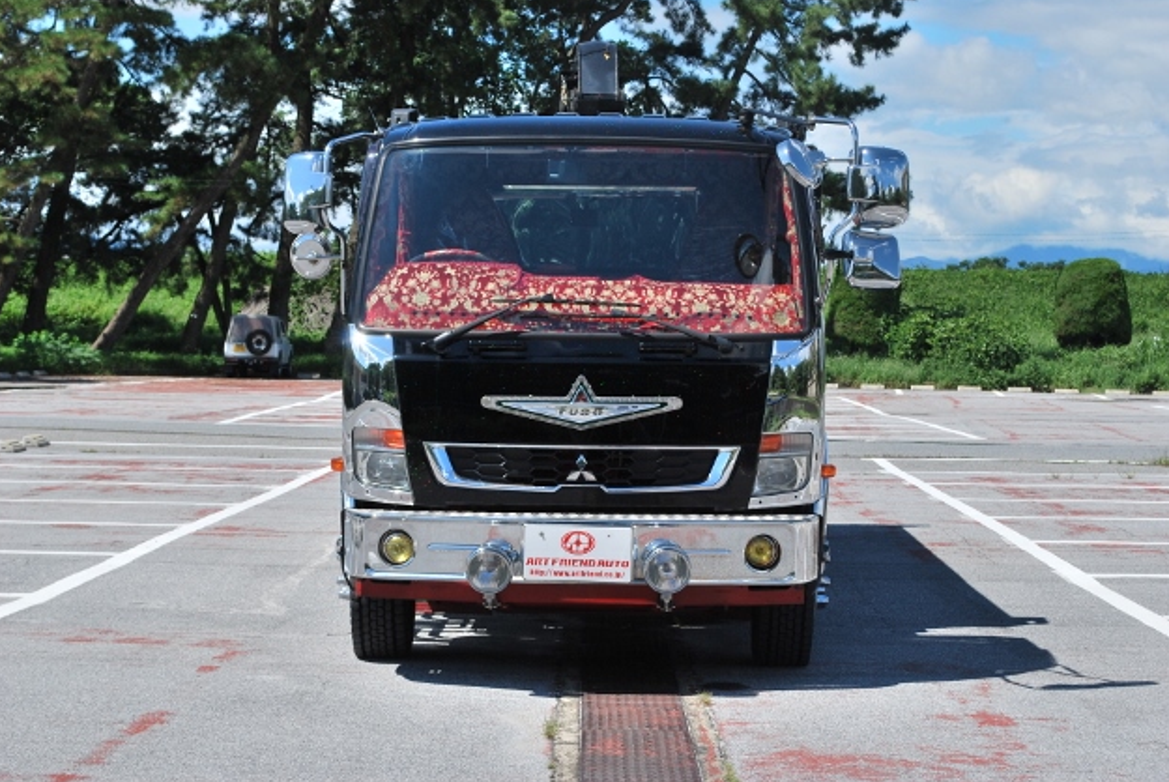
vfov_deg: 16.2
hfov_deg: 24.0
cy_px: 385
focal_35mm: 85
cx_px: 585
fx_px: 2747
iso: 100
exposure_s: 1/320
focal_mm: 55
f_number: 9
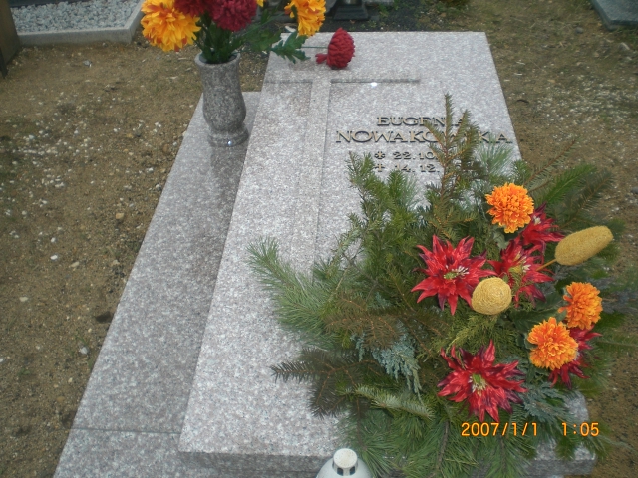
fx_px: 700
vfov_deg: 37.7
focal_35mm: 38
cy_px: 239
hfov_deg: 49.0
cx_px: 319
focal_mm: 6.3
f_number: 3.1
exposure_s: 1/80
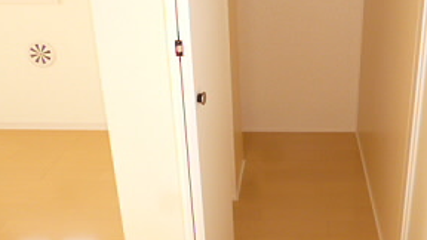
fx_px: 442
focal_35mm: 39
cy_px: 33
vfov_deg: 29.4
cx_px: 311
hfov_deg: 49.9
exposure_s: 1/160
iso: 100
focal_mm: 4.3
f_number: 2.5
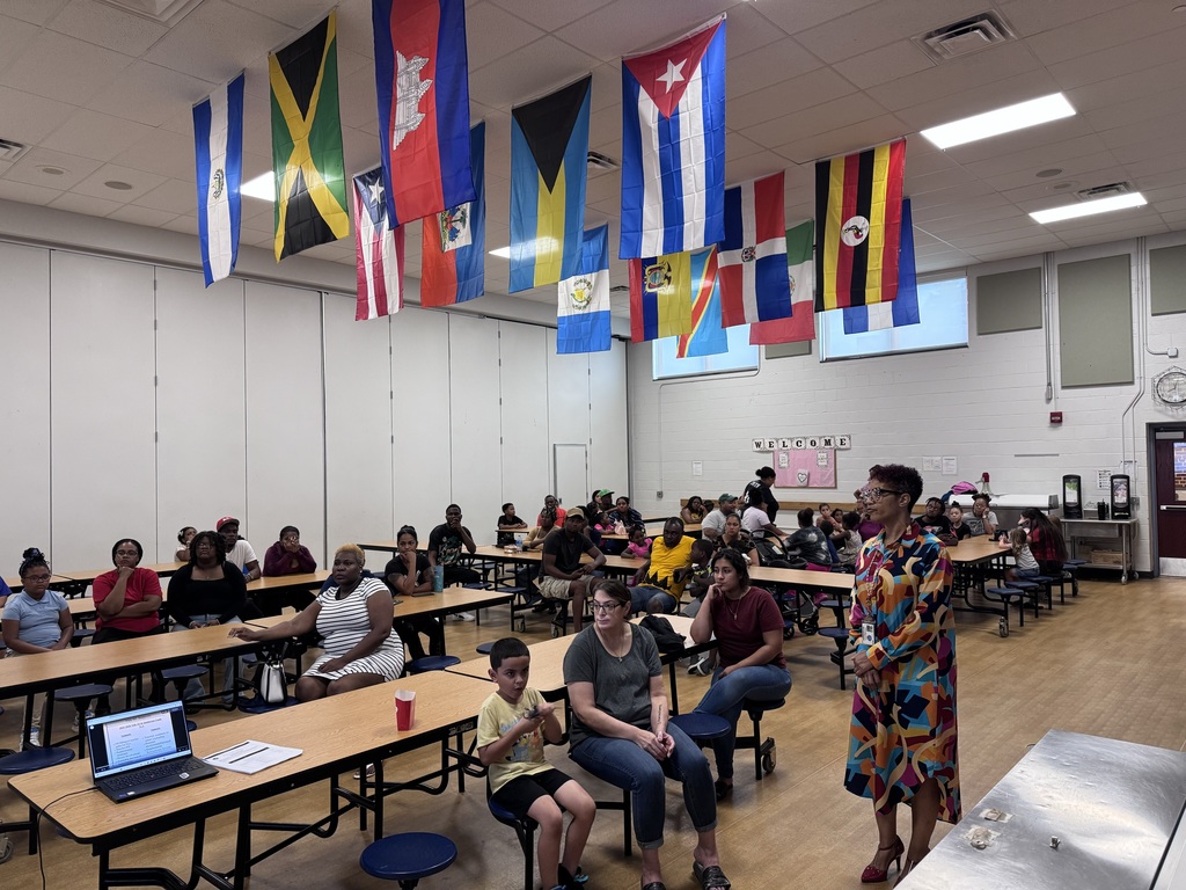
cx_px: 593
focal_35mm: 24
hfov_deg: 71.6
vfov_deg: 56.8
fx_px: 822
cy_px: 445
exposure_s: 1/60
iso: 250
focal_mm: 6.76
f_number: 1.78
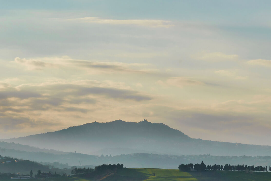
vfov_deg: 9.6
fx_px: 1070
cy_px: 192
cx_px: 22
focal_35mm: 142
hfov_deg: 14.3
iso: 100
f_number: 8
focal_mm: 66
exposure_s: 1/800
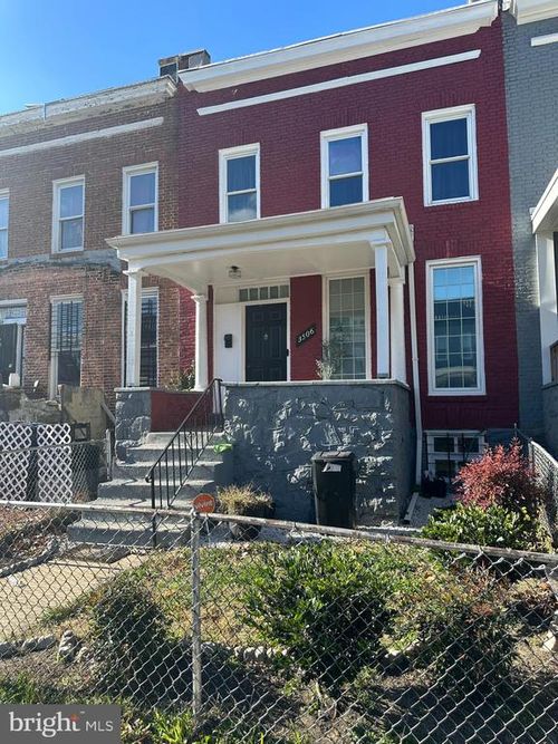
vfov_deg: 71.6
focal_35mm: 24
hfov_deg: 56.8
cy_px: 372
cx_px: 279
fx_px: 516
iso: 80
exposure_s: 1/1692
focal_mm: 6.86
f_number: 1.78
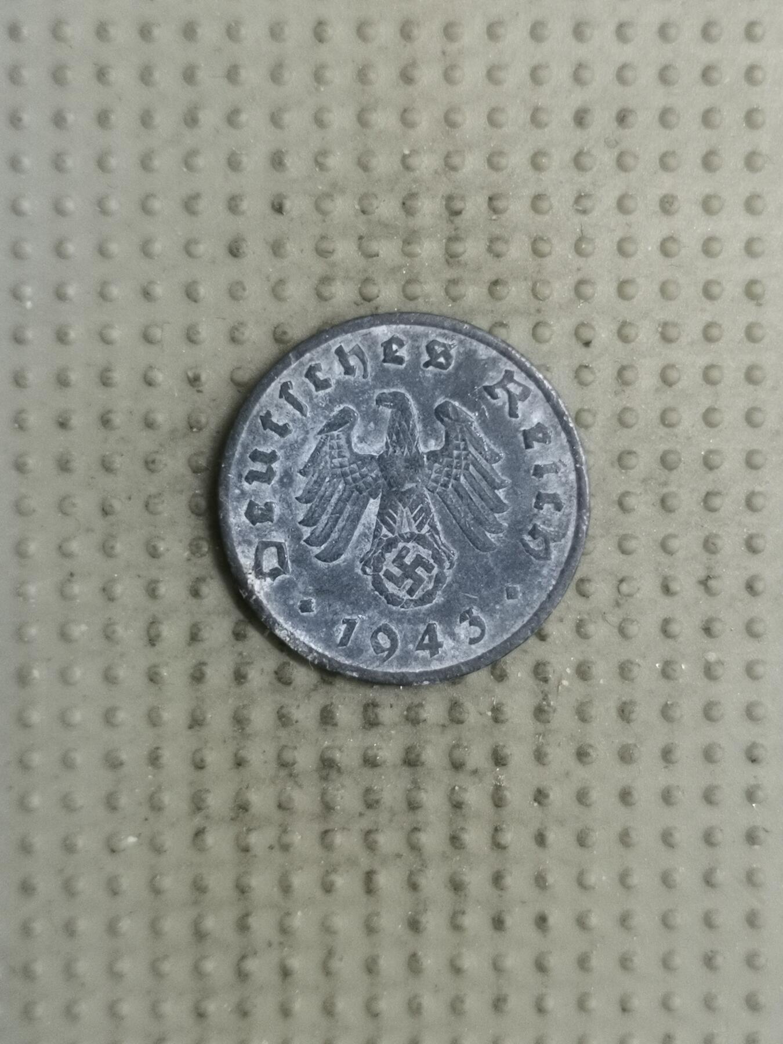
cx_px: 392
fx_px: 1568
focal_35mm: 52
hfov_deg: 28.0
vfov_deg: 36.8
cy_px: 522
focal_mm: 4.75
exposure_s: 1/25.7
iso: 500
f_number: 1.8
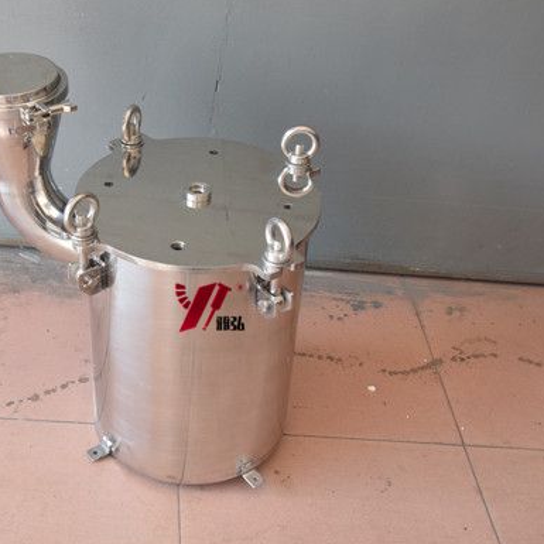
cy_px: 273
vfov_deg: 34.2
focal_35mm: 50
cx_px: 185
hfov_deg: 34.0
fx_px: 883
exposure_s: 1/20
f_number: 20
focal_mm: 25
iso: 800
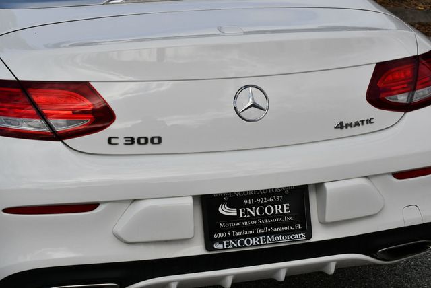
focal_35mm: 80
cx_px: 216
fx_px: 959
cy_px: 144
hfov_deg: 25.3
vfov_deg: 17.1
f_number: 10
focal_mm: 40
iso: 100
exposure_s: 1/400
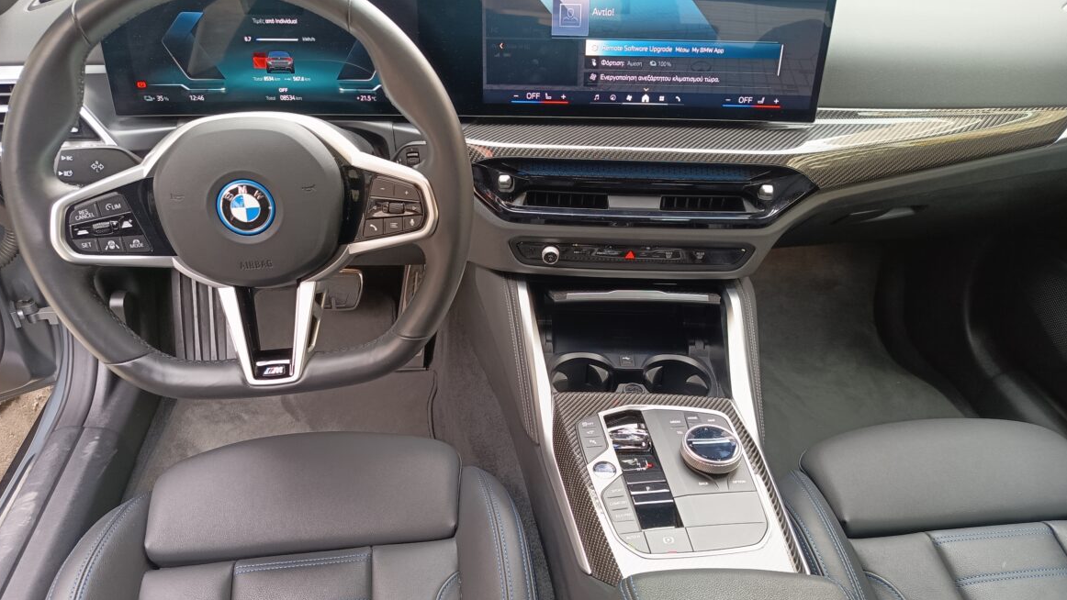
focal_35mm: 27
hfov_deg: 69.9
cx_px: 537
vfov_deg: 42.9
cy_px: 324
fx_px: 764
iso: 235
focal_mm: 5.24
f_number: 1.7
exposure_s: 1/50
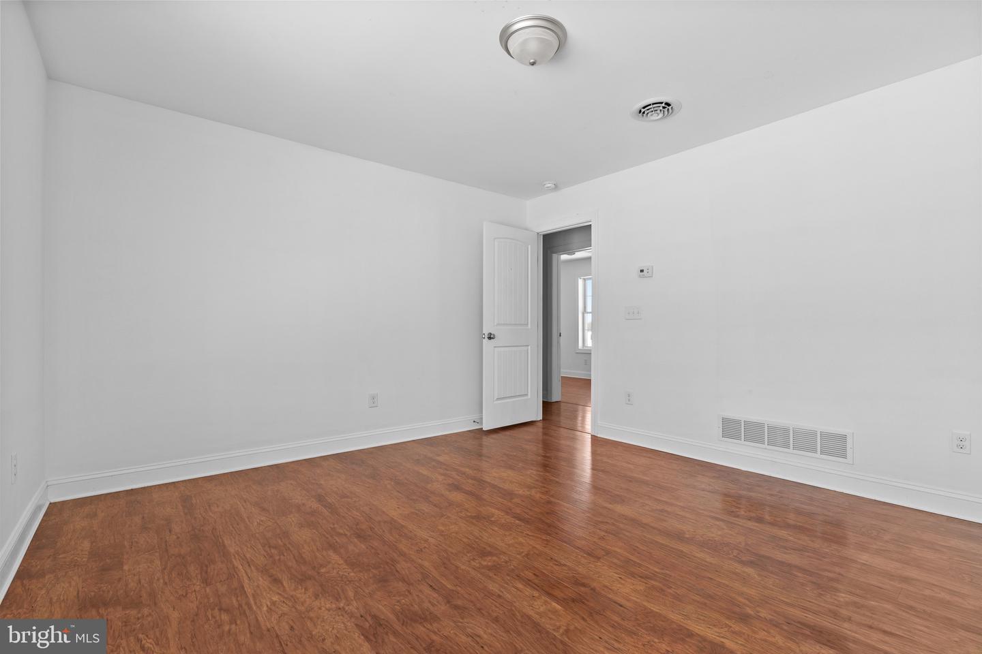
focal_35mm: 16
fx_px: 446
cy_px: 327
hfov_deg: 95.5
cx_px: 491
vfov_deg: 72.6
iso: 250
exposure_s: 1/10
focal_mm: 10.9
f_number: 7.1
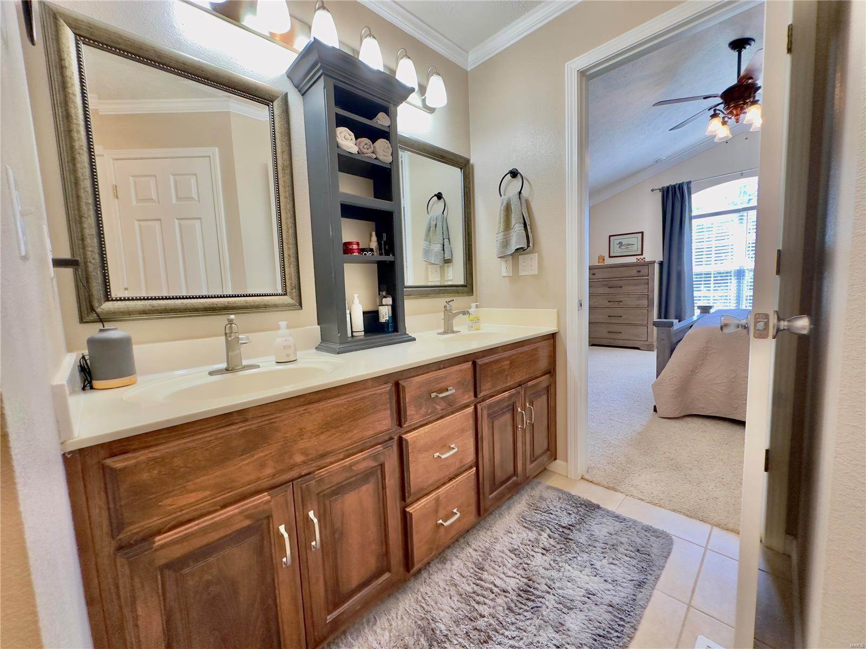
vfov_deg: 85.7
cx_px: 433
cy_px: 324
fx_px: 350
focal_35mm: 14
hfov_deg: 102.1
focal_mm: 2.22
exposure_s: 1/120
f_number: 2.2
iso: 250
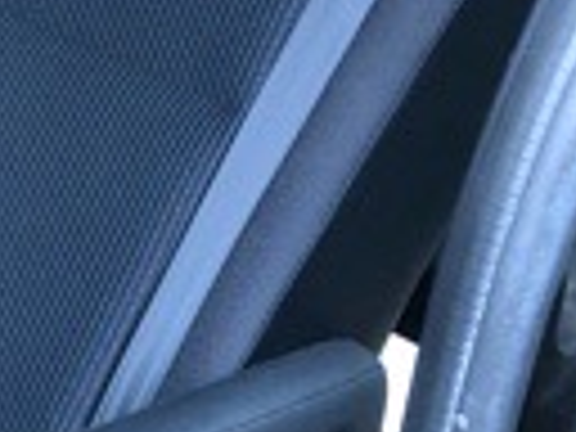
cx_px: -450
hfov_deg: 16.0
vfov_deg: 14.1
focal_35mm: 105
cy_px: 194
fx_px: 1747
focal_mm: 3.99
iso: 64
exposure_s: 1/15
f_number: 1.8
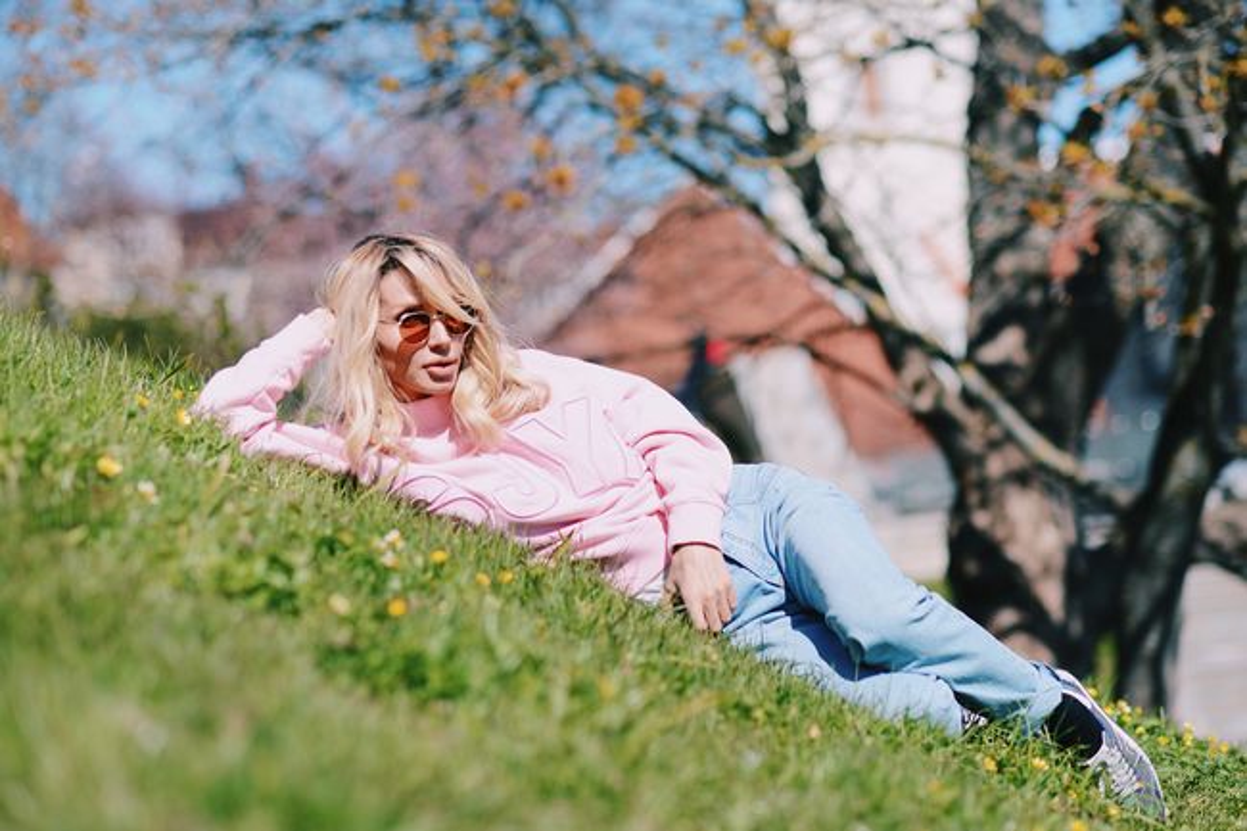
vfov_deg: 16.1
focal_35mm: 85
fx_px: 2943
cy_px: 416
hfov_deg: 23.9
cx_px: 624
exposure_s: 1/3200
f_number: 4
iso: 100
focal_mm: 85
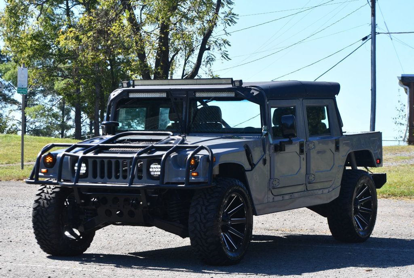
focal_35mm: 112
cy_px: 139
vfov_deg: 12.3
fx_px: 1291
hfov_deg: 18.2
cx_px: 207
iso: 200
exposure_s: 1/250
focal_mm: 75
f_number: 8
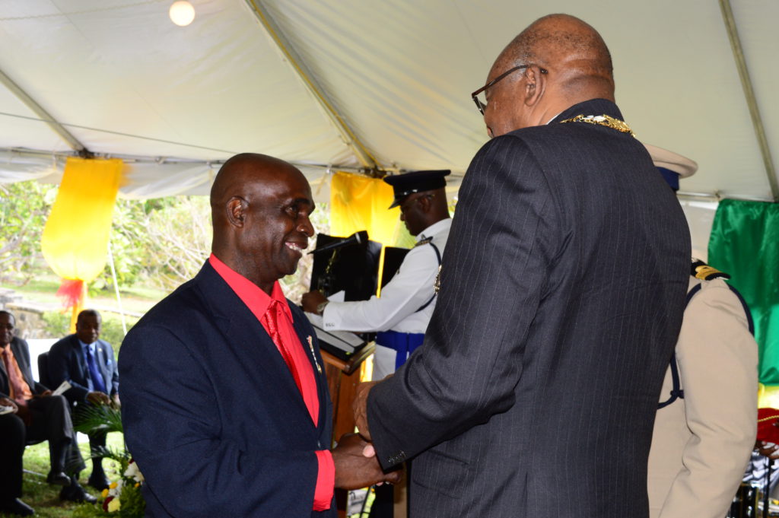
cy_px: 259
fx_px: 1038
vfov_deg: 28.0
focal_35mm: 48
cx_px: 390
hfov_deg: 41.1
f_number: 10
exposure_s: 1/100
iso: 400
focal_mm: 32
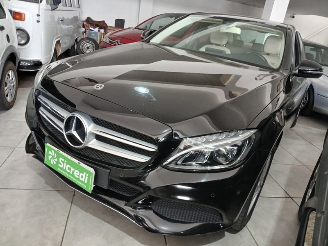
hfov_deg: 67.3
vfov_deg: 53.1
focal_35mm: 26
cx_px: 164
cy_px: 123
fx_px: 246
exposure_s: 1/30
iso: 250
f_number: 1.8
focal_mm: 3.98
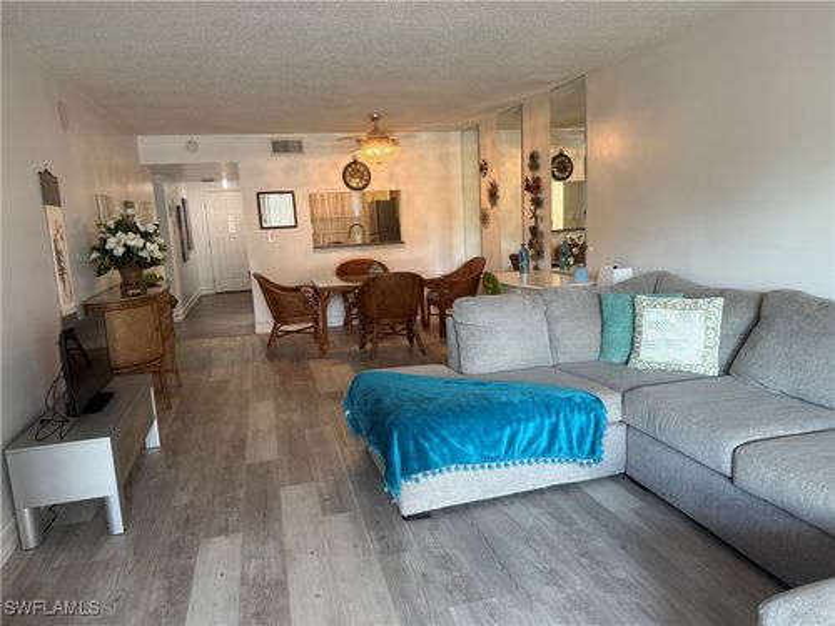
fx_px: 579
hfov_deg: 71.6
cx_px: 418
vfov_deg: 56.8
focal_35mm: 24
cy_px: 313
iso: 200
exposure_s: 1/60
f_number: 1.78
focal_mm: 6.76
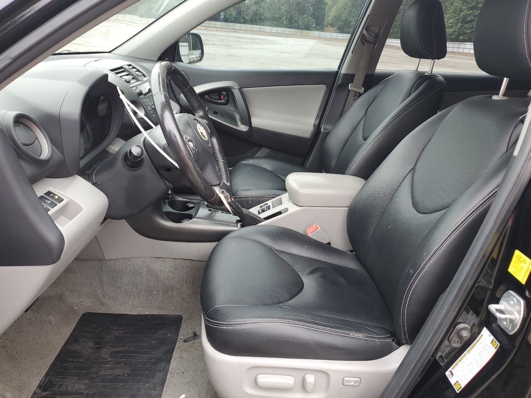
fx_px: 399
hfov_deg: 67.3
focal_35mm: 26
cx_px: 266
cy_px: 199
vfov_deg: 53.1
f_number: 1.5
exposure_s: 1/145
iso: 50
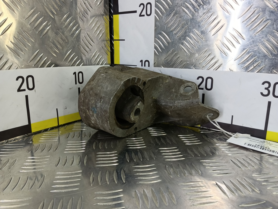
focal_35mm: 23
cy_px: 104
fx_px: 185
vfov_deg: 58.9
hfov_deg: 73.9
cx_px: 139
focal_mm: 4.11
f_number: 1.6
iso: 110
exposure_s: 1/50
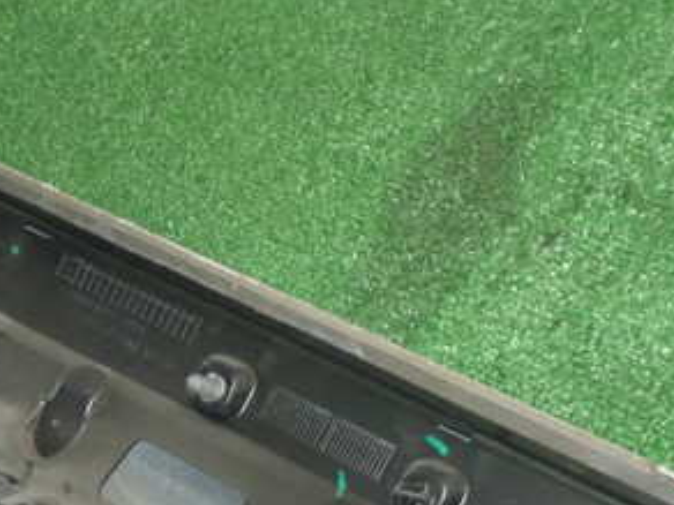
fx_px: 1441
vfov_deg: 19.6
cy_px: 440
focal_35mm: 74
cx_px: 175
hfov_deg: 26.0
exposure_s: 1/40
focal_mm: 6.37
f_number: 7.1
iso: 800
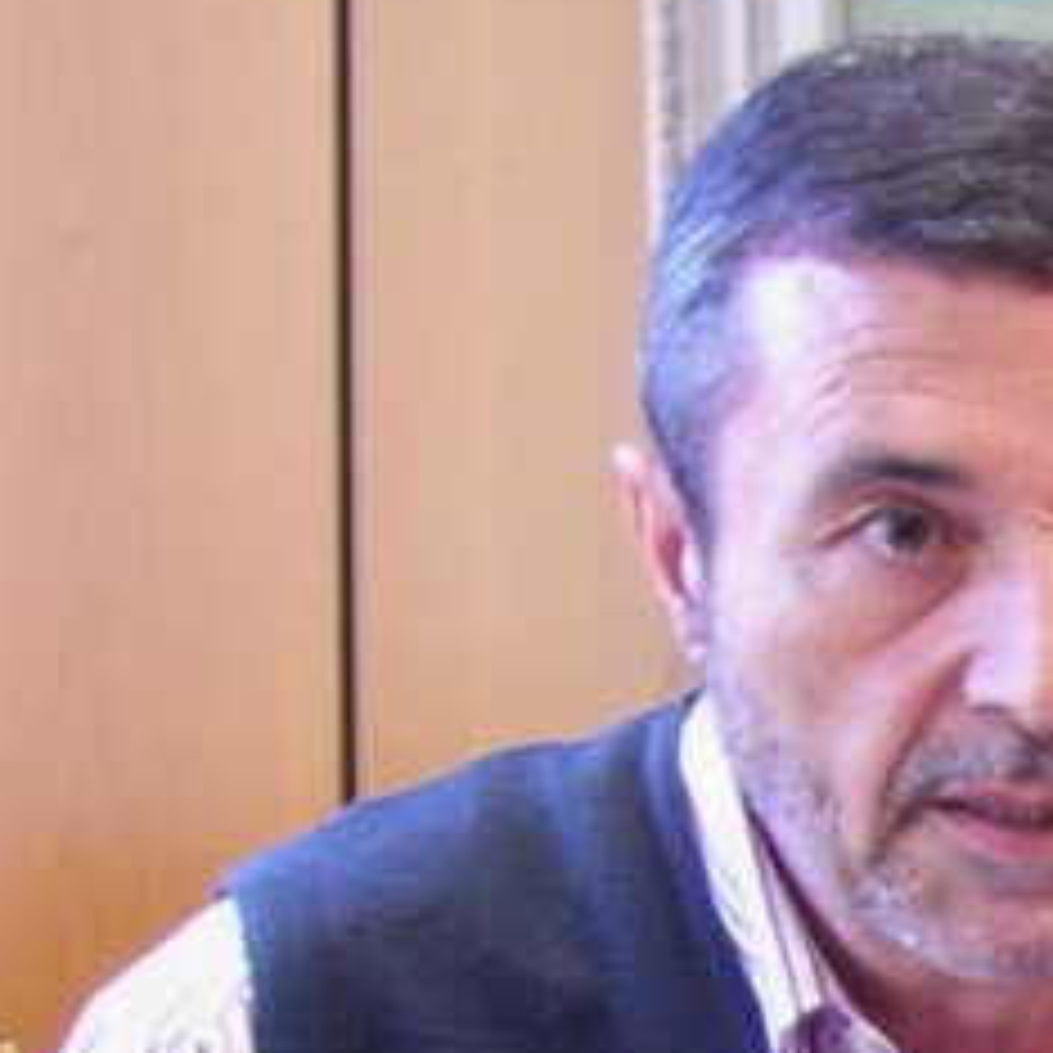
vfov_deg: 10.4
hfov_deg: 9.7
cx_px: 2146
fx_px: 5747
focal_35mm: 167
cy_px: 1120
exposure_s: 1/10
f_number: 3
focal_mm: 7.6
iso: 160
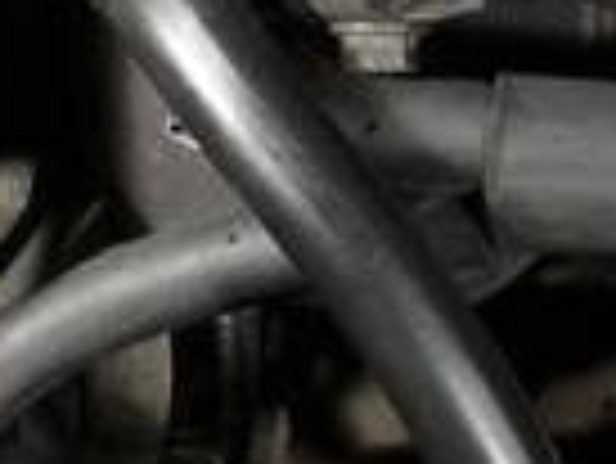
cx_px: 949
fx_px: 3633
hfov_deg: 9.4
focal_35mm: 204
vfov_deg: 7.0
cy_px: -536
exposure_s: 1/30
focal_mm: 7.4
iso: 100
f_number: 2.8
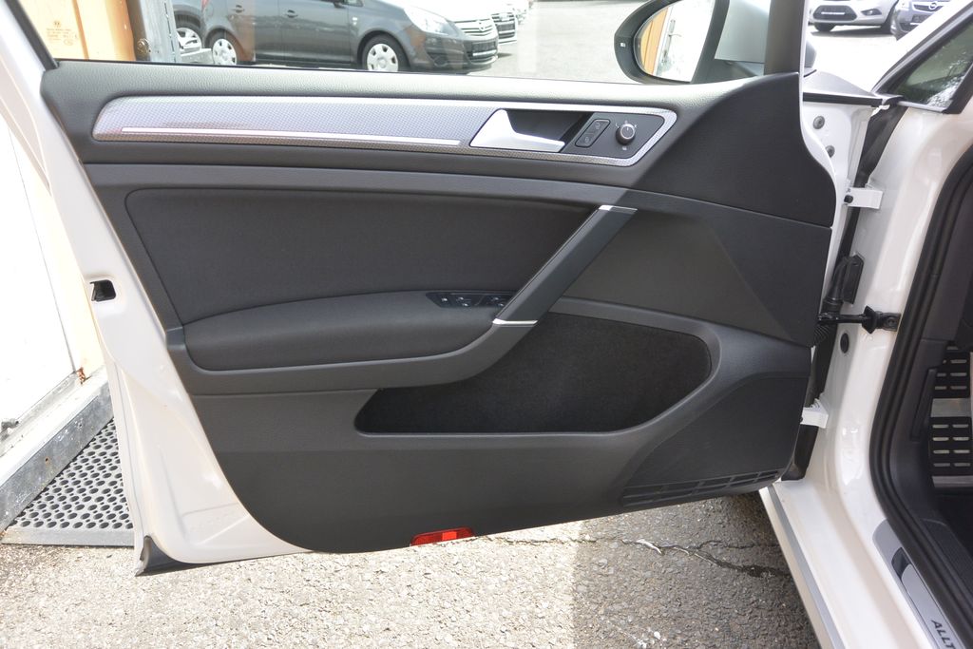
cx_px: 486
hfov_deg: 67.4
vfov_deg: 47.9
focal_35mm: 27
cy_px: 324
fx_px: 730
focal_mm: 10
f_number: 3.5
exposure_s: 1/320
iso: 160
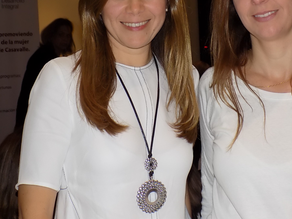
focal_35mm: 102
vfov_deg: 14.5
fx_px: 860
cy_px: 64
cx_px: 185
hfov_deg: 19.2
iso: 200
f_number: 4.1
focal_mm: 11.5
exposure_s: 1/30
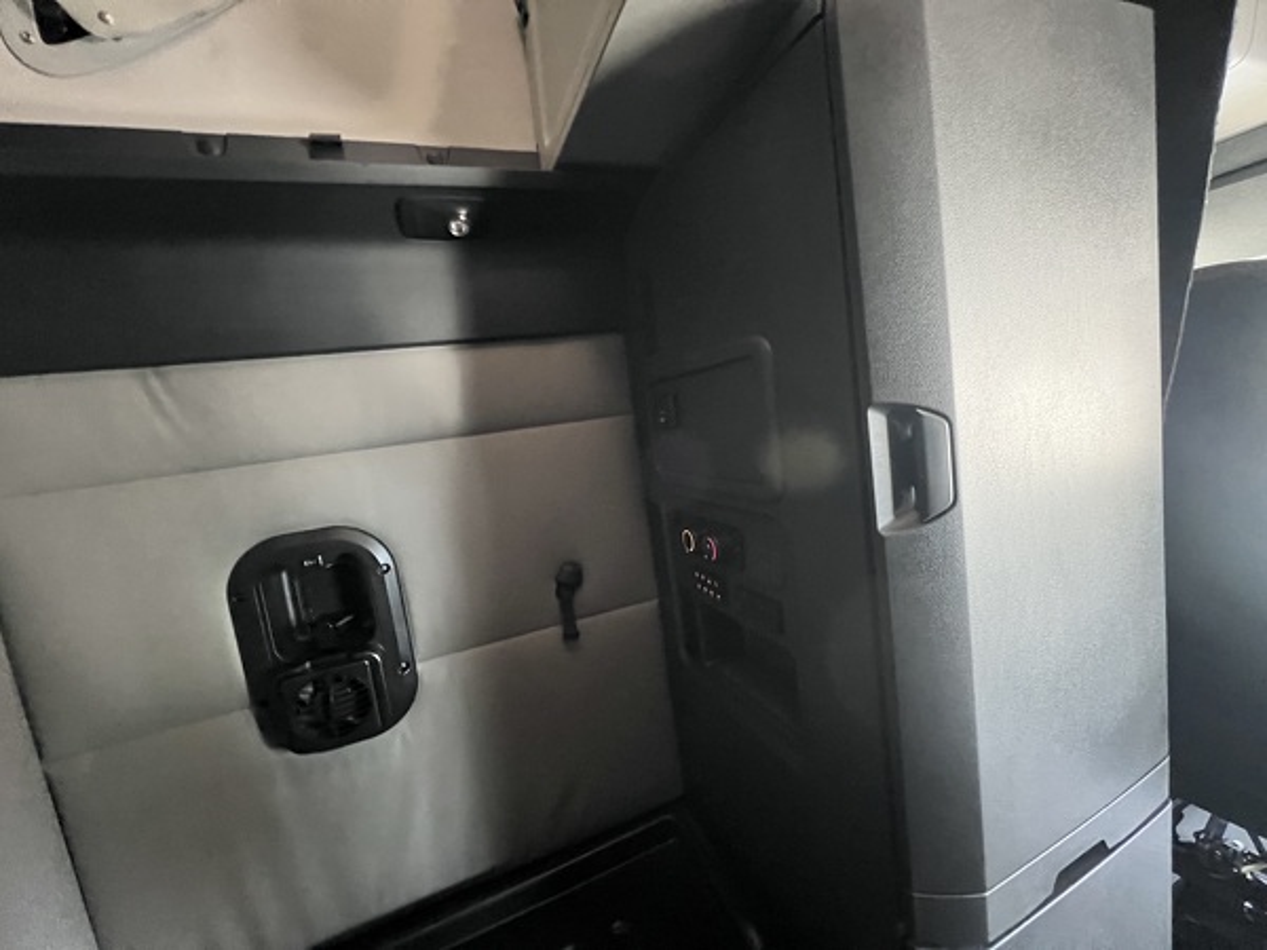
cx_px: 634
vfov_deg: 89.9
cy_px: 475
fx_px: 476
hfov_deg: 106.2
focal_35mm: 13
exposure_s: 1/30
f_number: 1.8
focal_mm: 1.57
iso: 1600
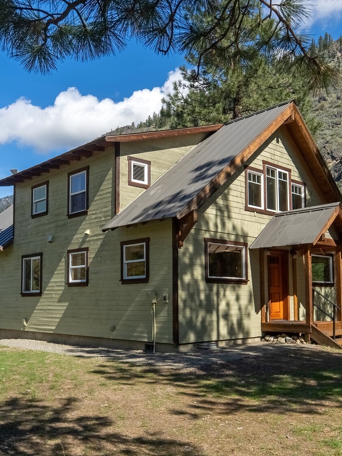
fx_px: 461
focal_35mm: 35
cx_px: 168
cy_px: 227
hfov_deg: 40.7
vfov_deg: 52.6
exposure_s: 1/3200
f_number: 8
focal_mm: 24
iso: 100
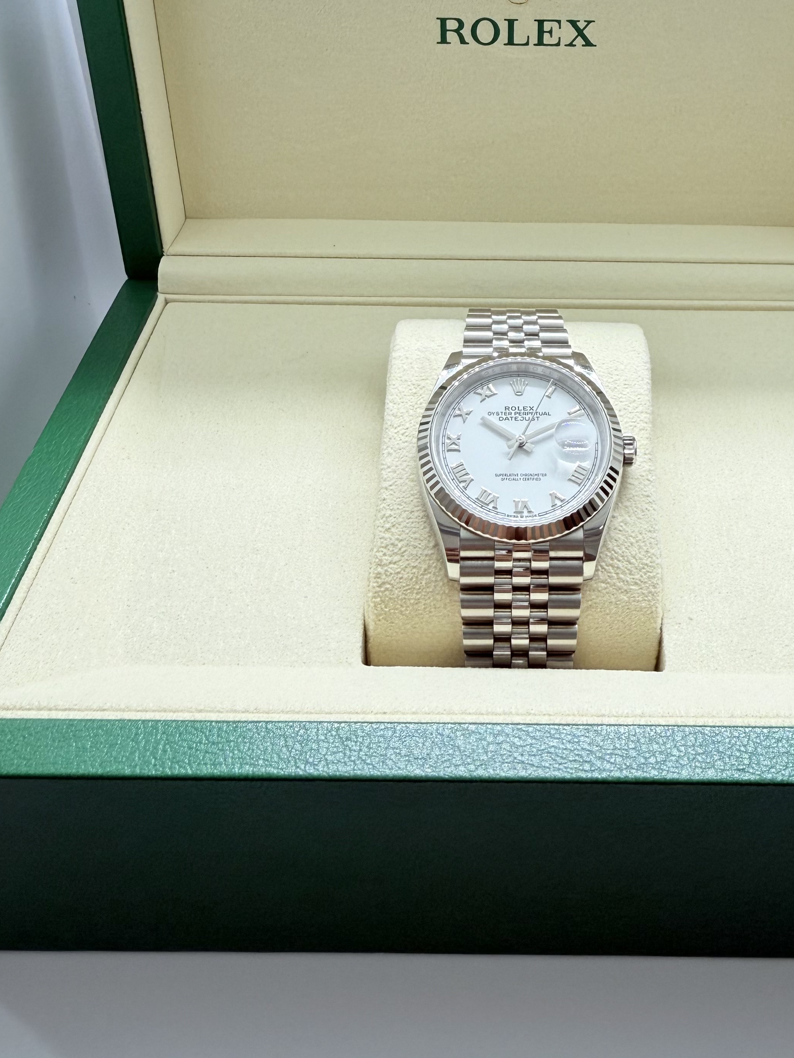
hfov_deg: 40.3
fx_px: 1070
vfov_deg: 51.3
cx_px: 508
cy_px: 324
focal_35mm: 35
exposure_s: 1/120
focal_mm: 2.22
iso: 50
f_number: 2.2
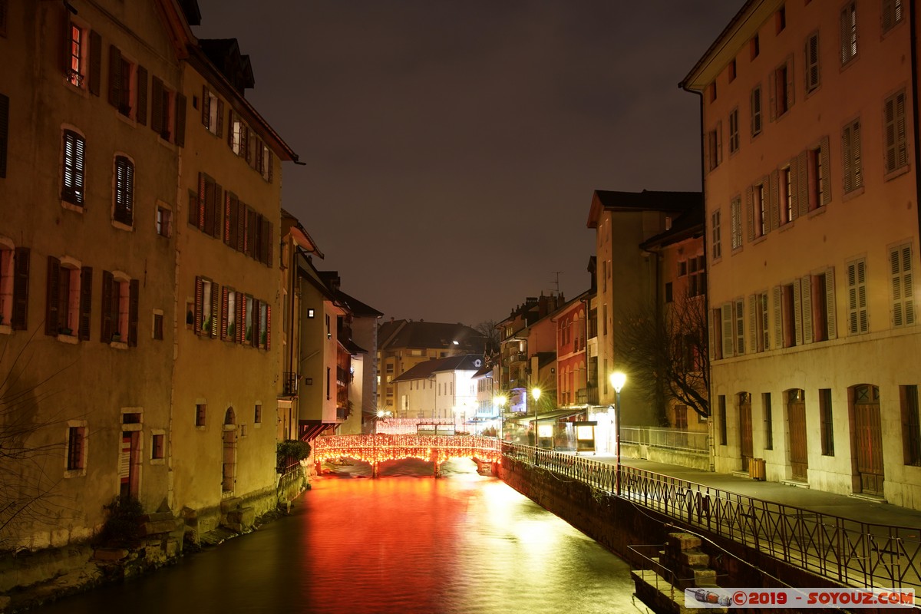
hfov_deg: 48.5
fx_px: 1023
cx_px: 460
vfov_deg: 33.4
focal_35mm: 40
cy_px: 307
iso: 400
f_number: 9
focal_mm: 40
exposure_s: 10
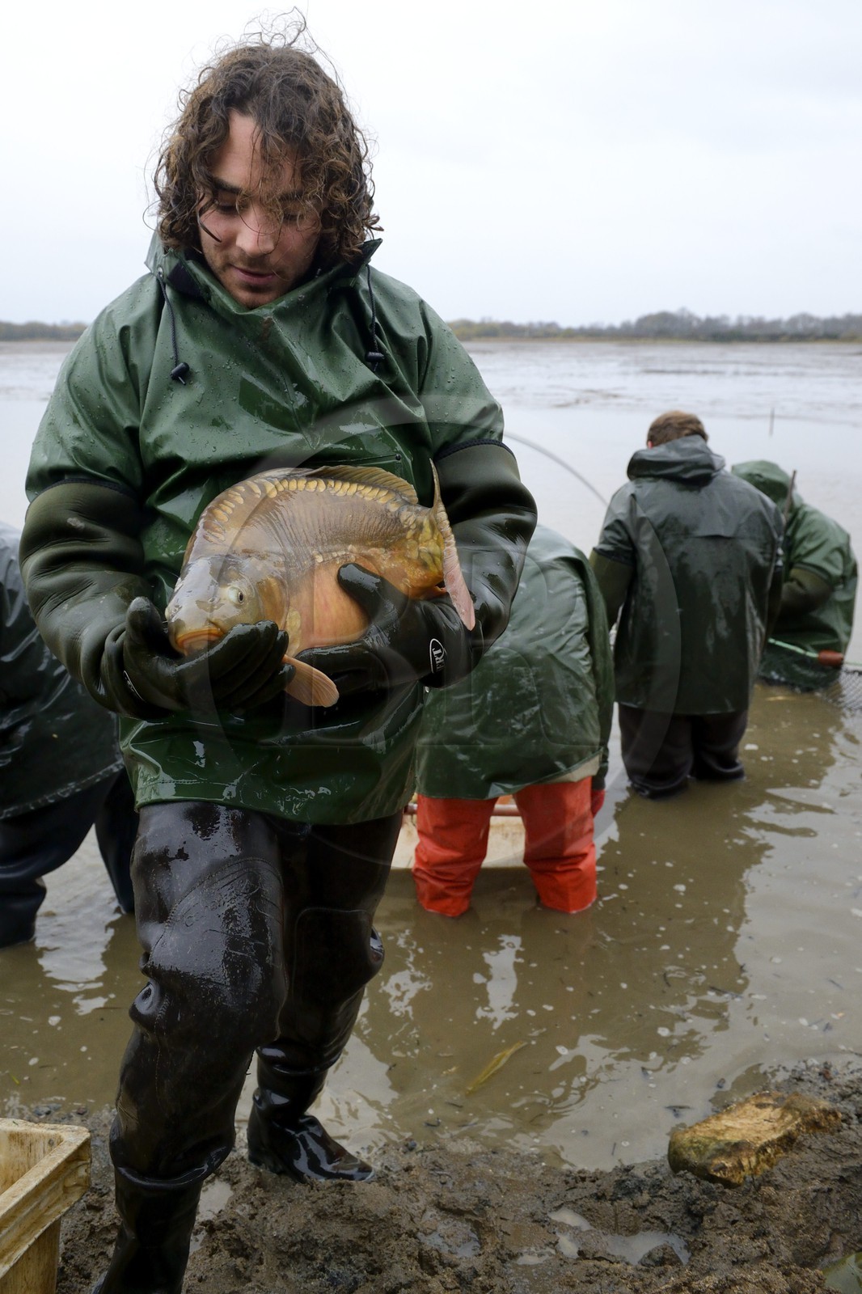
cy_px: 647
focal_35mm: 24
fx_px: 862
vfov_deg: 73.8
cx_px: 431
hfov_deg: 53.1
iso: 1600
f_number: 5.6
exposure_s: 1/200
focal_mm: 24
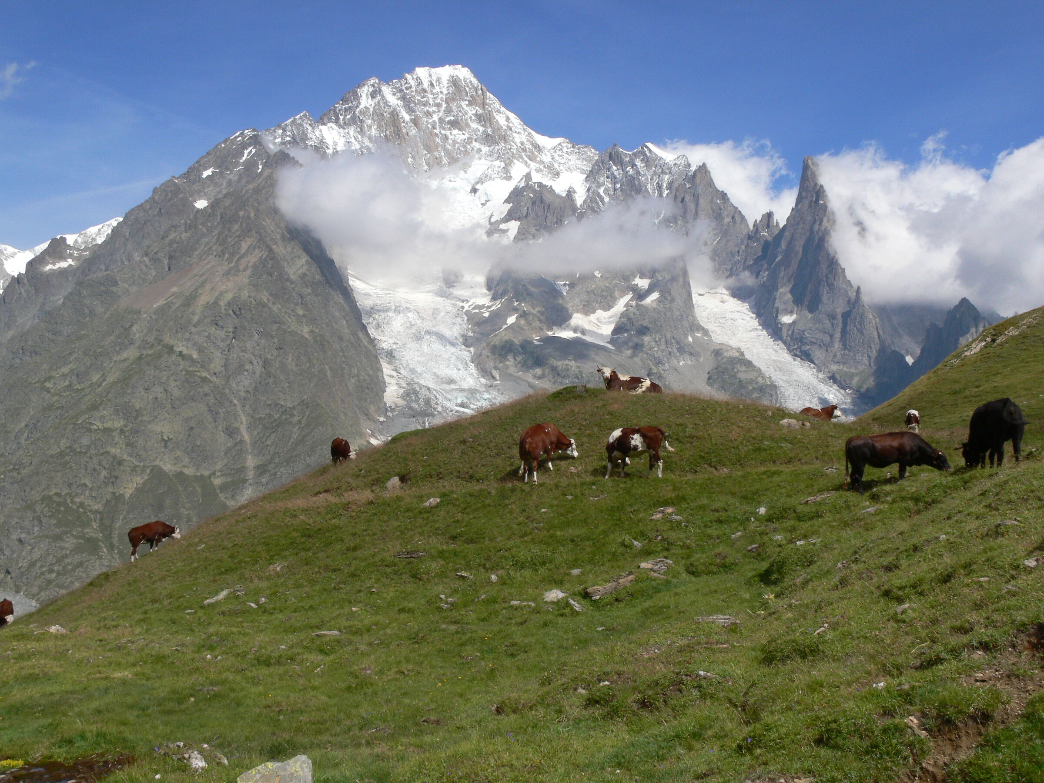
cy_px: 392
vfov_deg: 36.8
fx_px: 1176
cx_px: 522
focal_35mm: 39
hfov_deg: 47.9
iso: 100
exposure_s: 1/250
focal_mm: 8.2
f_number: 10
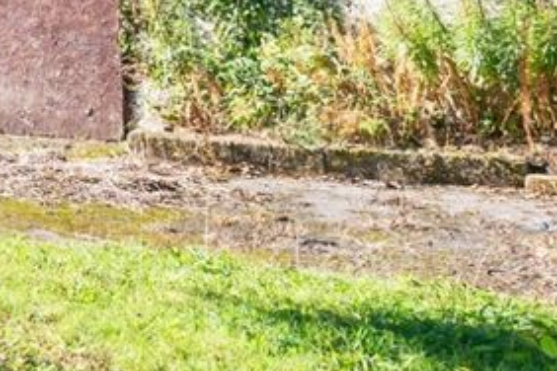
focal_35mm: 92
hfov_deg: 15.7
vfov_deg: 13.7
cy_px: -225
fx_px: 1423
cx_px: -652
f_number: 7.1
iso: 400
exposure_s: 1/320
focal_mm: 18
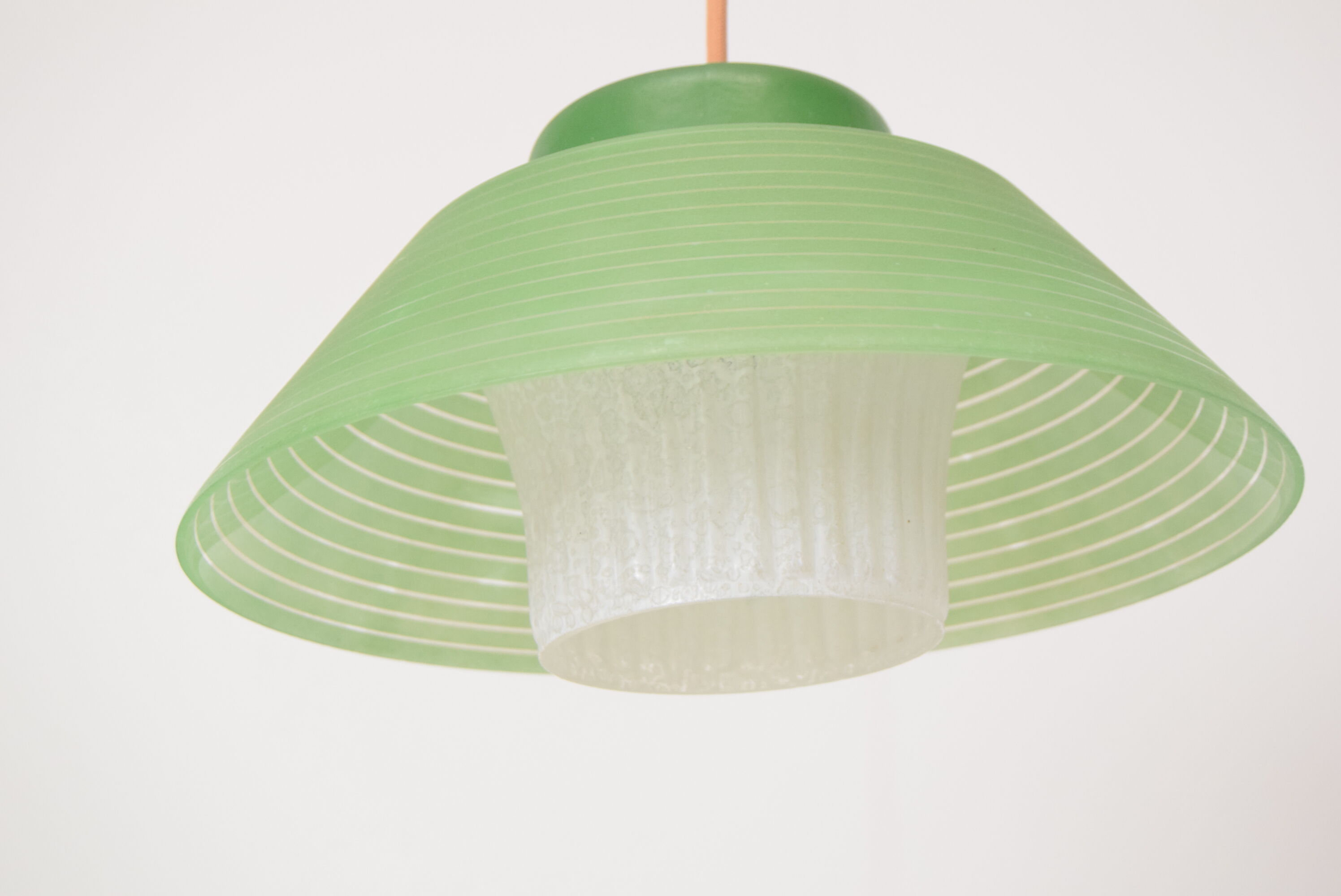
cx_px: 670
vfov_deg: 19.0
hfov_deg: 28.1
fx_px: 2684
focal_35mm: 72
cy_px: 448
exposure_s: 1/200
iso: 1600
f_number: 7.1
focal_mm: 48
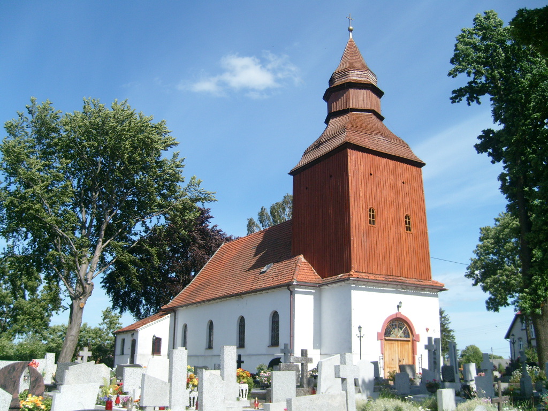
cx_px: 274
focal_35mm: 35
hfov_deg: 52.6
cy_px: 206
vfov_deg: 40.7
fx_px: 554
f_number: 7.1
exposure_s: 1/250
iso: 80
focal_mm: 5.8
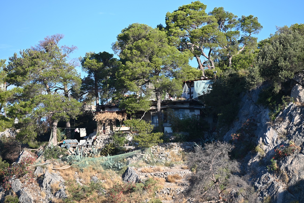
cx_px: 152
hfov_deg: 14.2
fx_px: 1224
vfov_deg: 9.5
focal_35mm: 145
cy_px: 102
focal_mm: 145
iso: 320
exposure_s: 1/1000
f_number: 4.8
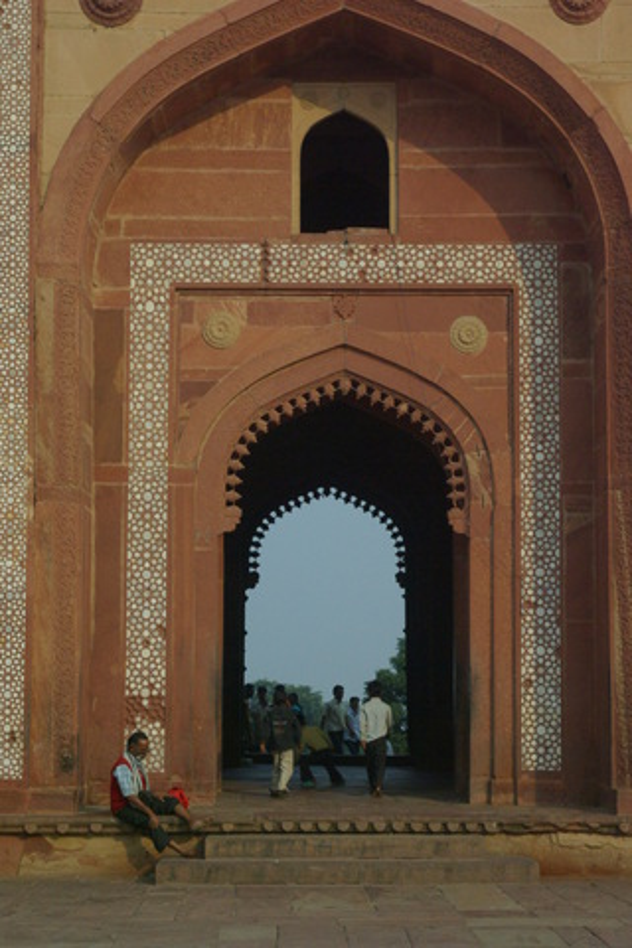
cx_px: 316
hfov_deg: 16.6
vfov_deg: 24.6
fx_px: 2172
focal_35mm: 82
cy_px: 474
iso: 800
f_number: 9.5
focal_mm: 55
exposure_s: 1/250
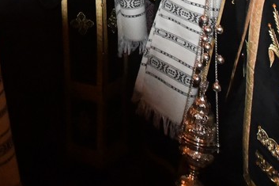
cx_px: 89
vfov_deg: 23.2
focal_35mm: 51
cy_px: -60
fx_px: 395
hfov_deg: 38.4
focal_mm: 10
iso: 6400
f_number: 4.5
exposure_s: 1/50
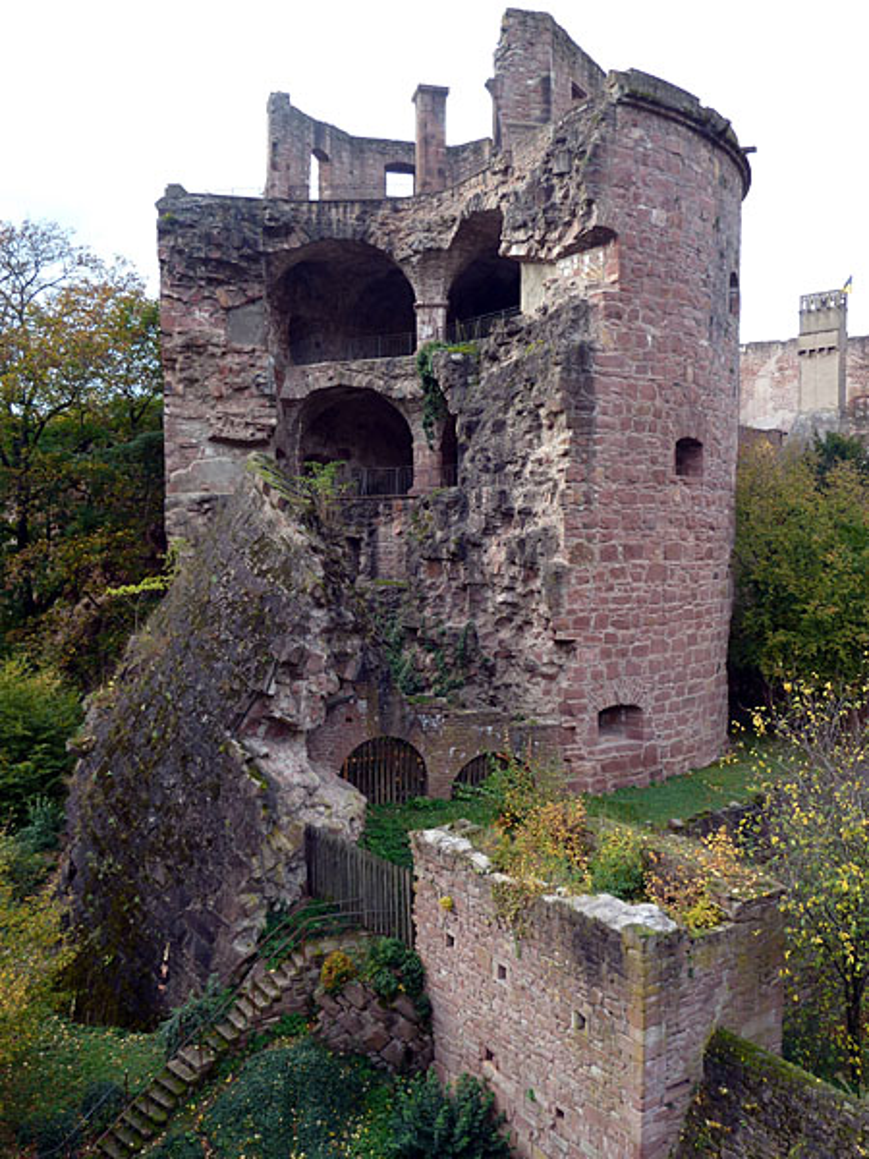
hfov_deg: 48.2
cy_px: 580
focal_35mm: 29
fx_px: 971
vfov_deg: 61.7
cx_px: 434
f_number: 3.4
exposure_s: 1/60
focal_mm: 4.7
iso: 80
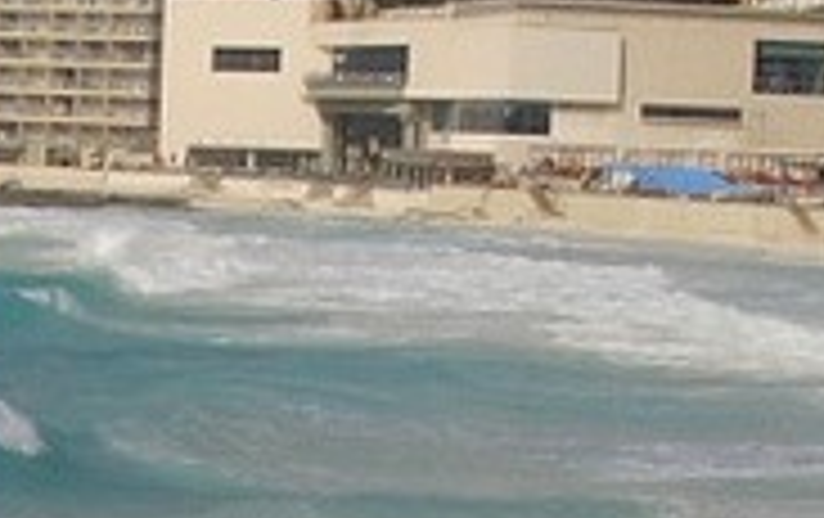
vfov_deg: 6.4
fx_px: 4611
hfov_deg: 10.0
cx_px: -200
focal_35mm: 205
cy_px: 545
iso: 50
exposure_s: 1/1600
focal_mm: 5.8
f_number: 4.1
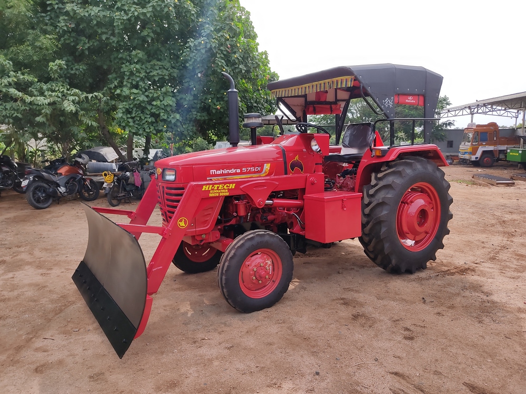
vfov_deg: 53.1
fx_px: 395
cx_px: 263
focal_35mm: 26
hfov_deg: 67.3
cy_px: 197
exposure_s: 1/769
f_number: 1.79
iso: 100
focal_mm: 4.74
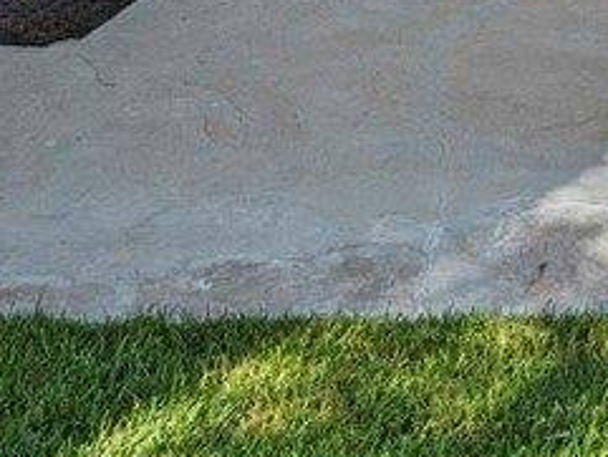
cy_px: -316
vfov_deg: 18.1
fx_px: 1195
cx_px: 598
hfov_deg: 27.1
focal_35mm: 68
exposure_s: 1/200
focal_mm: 8
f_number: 9
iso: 200
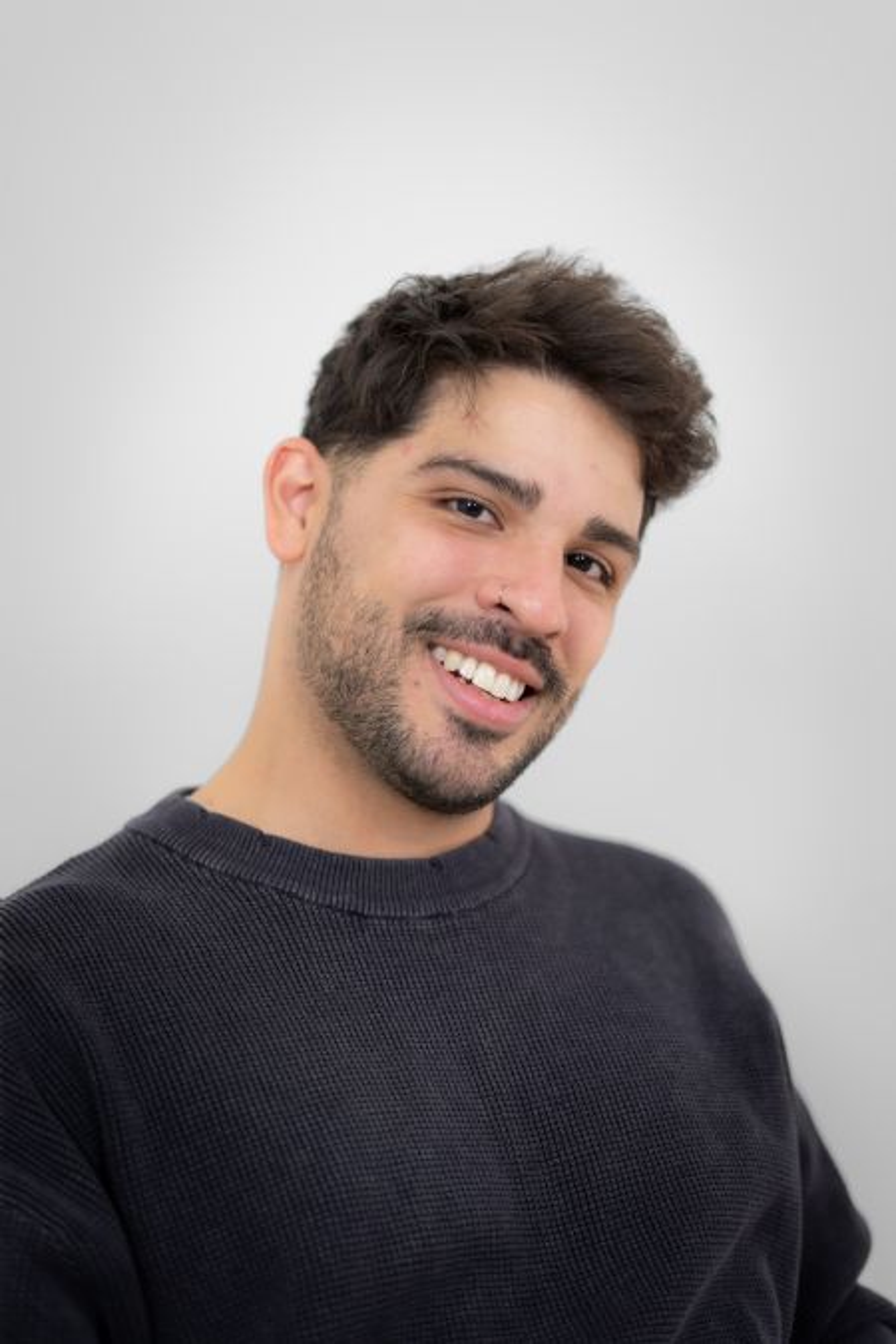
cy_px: 672
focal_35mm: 50
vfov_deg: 39.6
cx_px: 448
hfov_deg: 27.0
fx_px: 1867
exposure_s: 1/125
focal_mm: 50
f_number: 1.8
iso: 100
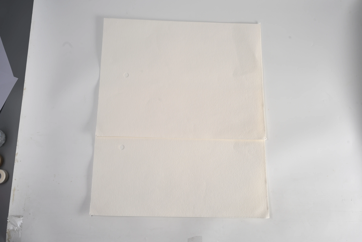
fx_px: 302
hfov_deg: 61.9
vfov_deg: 43.6
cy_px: 121
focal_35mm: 30
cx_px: 181
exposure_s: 1/125
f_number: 10
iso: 100
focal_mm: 30
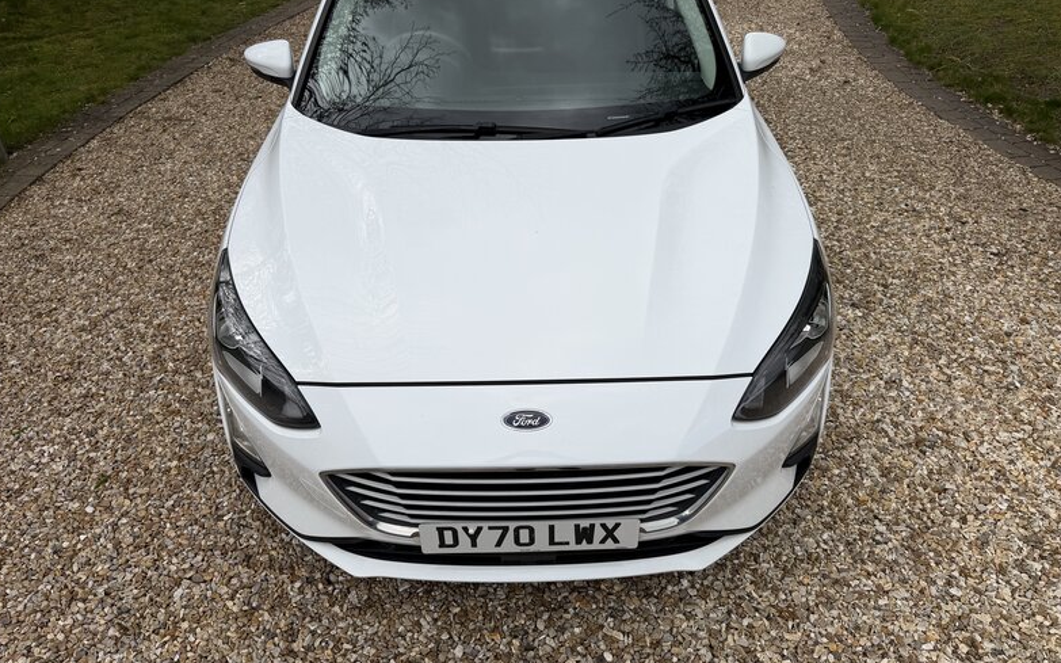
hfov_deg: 70.4
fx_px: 752
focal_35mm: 26
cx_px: 527
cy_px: 289
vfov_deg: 47.5
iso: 80
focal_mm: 6.76
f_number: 1.78
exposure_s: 1/3145
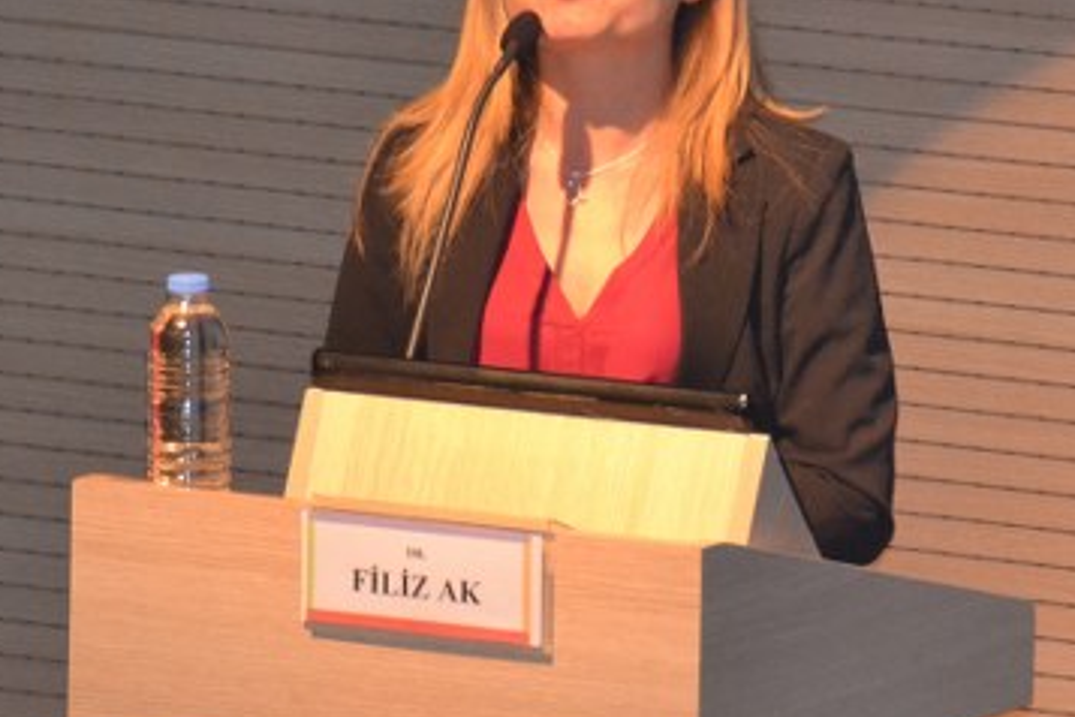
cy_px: 258
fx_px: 20095
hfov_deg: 3.1
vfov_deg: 2.0
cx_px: 653
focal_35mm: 673
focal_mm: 200
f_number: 6.3
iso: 3200
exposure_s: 1/60
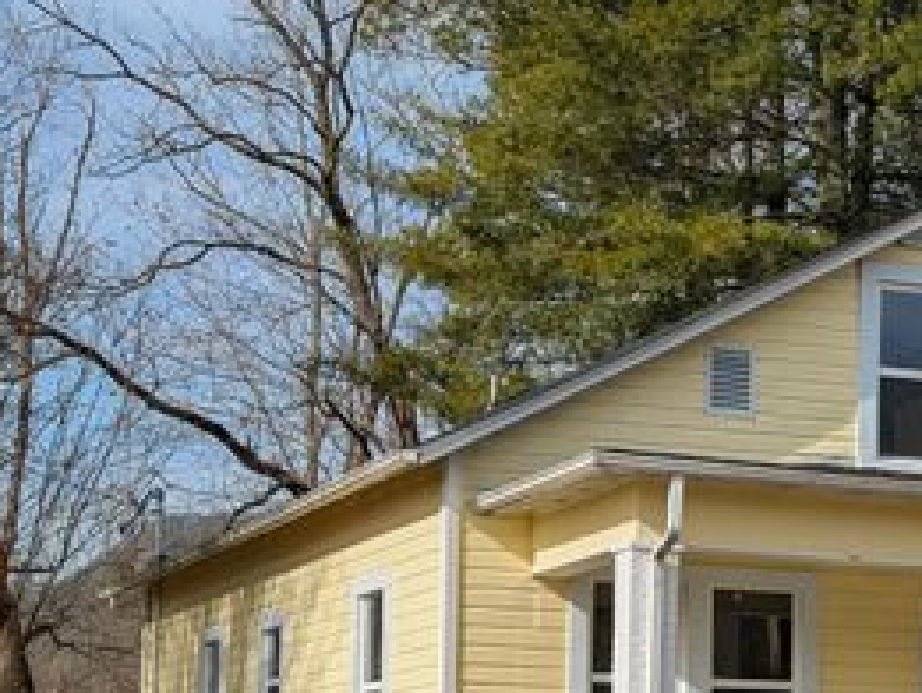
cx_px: 851
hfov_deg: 20.4
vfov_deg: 15.6
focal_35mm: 94
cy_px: 583
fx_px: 2505
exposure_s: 1/2066
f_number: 1.68
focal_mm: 6.9
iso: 20
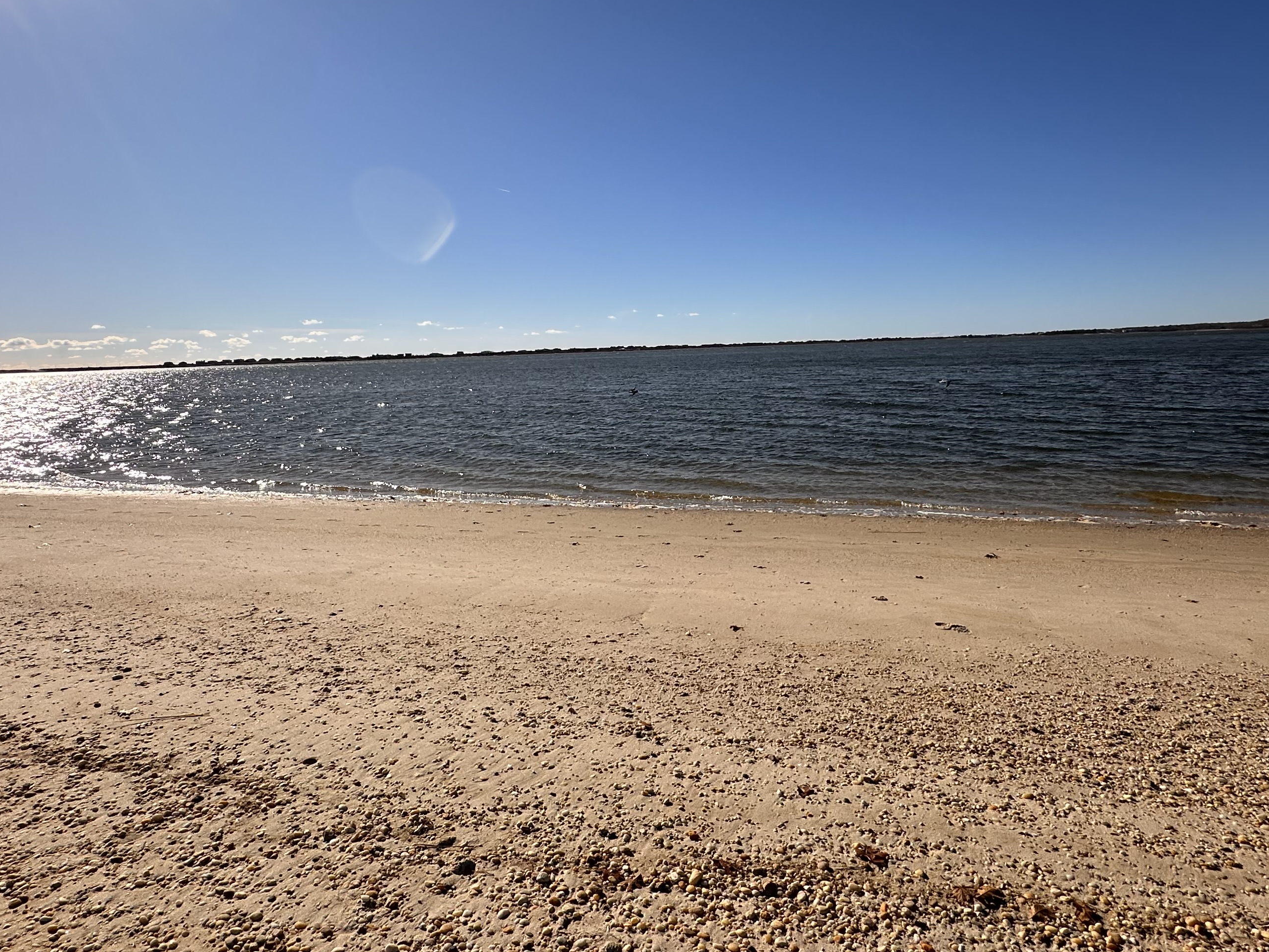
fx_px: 806
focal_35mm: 22
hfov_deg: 76.4
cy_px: 409
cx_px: 654
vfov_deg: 60.8
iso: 50
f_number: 2.2
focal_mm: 2.22
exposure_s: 1/5291
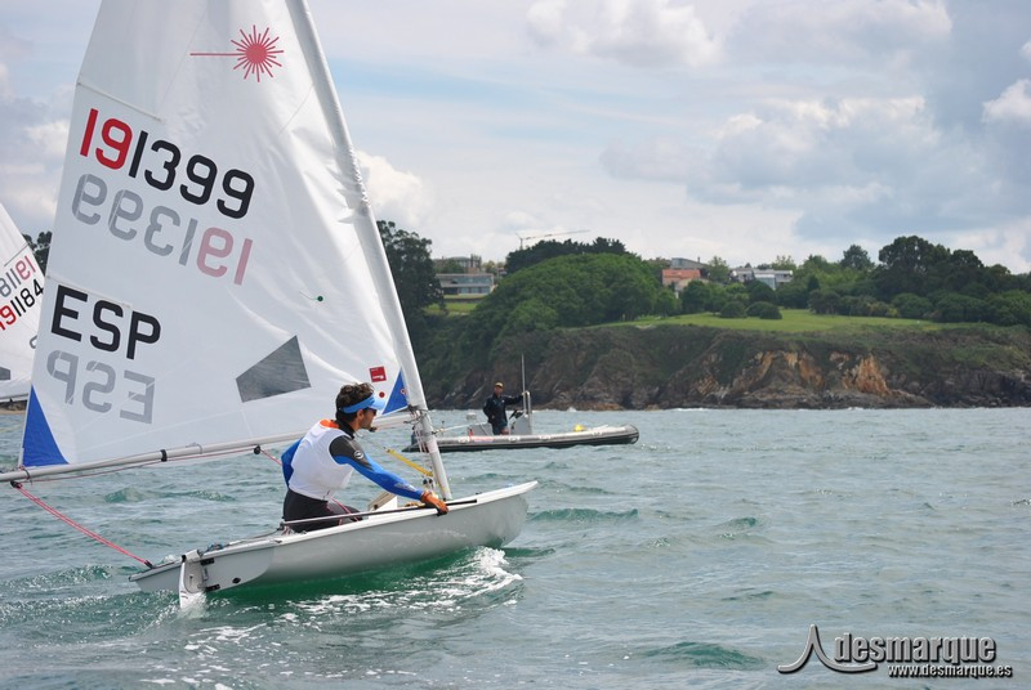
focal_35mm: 99
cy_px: 345
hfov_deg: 20.6
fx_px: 2839
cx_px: 516
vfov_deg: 13.9
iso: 100
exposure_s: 1/640
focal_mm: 66
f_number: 6.3
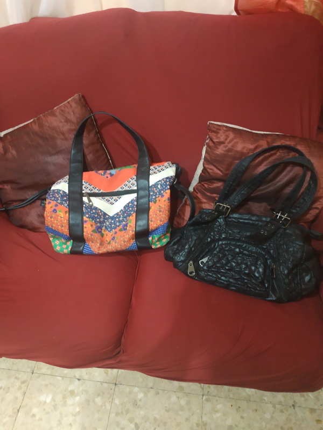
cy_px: 215
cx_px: 162
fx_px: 299
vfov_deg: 71.6
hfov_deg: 56.8
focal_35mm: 24
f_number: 1.9
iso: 1600
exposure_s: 1/17
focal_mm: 3.94
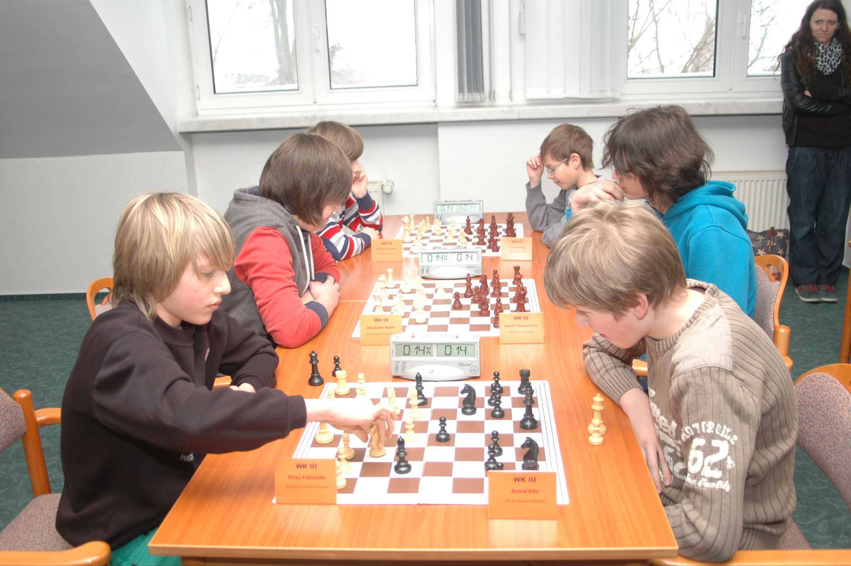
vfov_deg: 36.8
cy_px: 283
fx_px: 850
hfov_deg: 53.2
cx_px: 426
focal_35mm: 36
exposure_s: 1/60
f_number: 4
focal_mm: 24
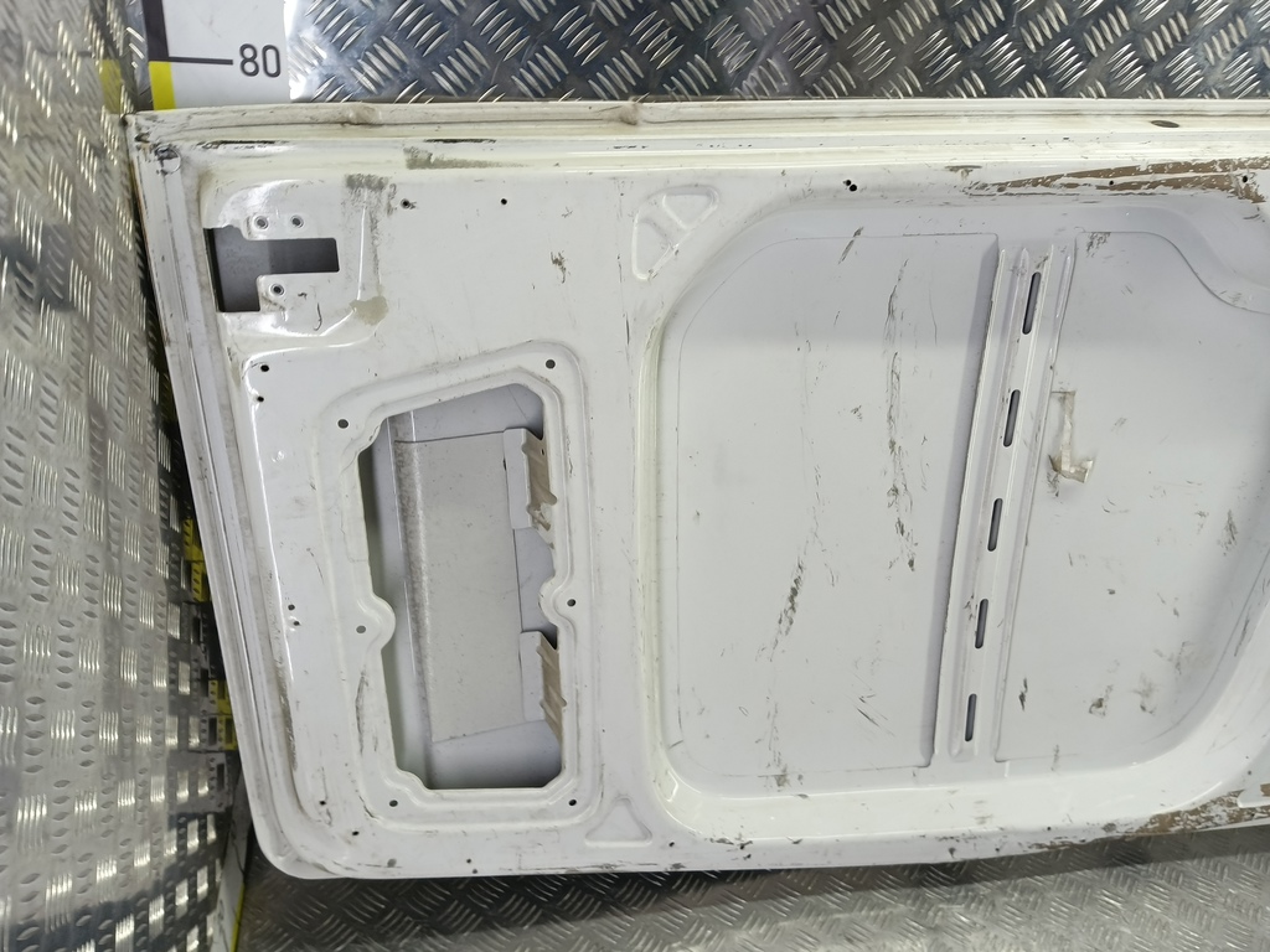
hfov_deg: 73.9
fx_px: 844
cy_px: 476
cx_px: 635
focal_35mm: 23
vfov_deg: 58.9
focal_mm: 4.11
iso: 102
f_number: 1.6
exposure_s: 1/50
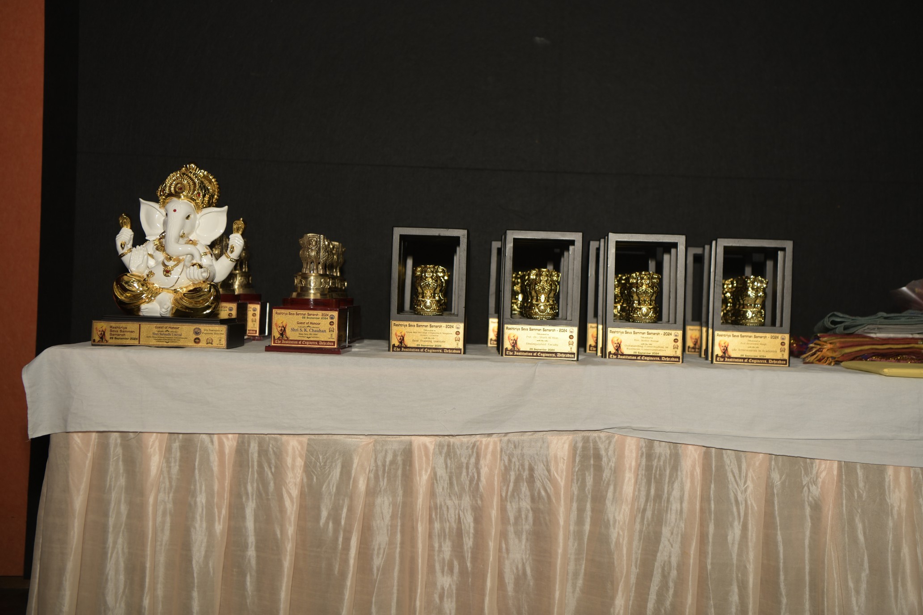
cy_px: 308
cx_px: 462
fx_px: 1231
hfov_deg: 41.1
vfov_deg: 28.1
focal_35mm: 48
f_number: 3.5
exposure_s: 1/125
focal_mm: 48
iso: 320
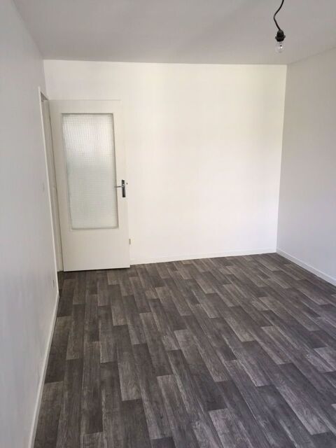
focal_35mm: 29
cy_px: 224
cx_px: 168
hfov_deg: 48.2
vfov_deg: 61.7
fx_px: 375
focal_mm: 4.15
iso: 40
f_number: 2.2
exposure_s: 1/50
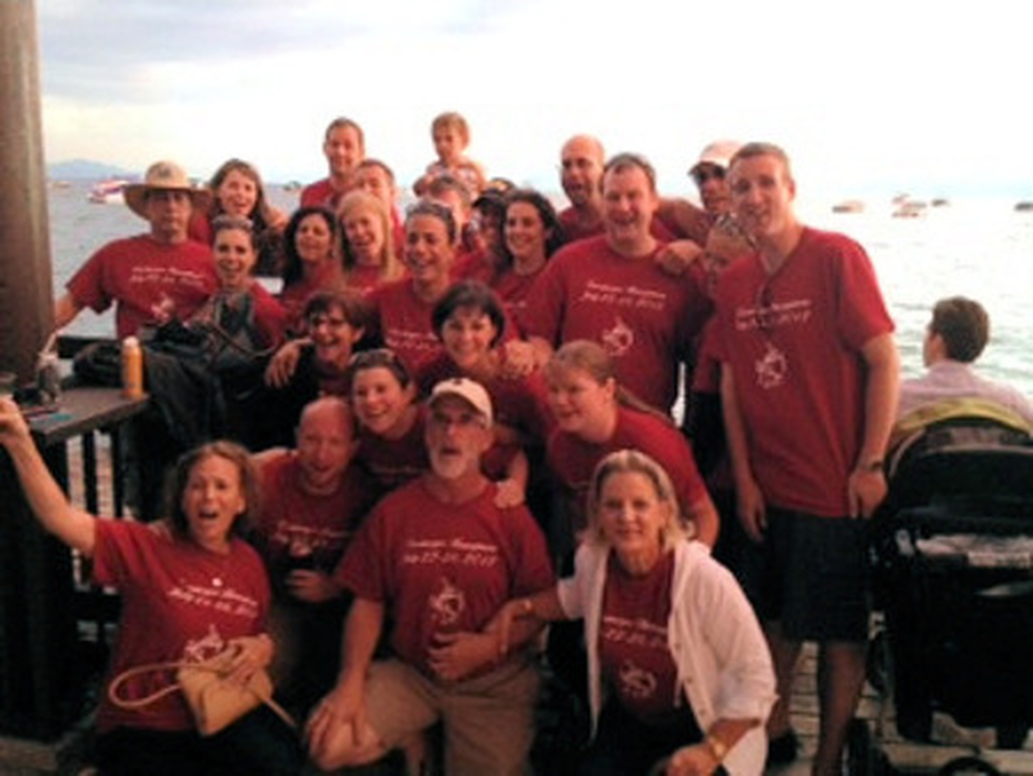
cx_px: 516
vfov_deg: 40.7
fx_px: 1045
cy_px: 388
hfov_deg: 52.6
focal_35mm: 35
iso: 250
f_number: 2.4
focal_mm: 4.28
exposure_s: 1/20
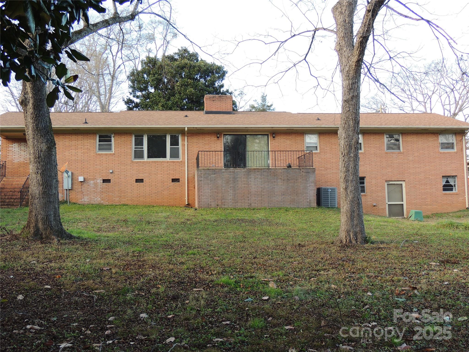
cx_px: 234
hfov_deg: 46.8
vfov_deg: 36.0
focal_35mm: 40
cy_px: 176
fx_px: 542
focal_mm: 7.1
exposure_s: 1/80
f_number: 3.3
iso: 100
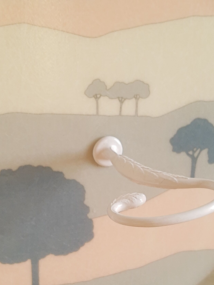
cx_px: 86
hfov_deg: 22.9
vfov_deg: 30.1
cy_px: 181
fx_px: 528
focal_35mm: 64
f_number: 1.8
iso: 88
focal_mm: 3.95
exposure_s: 1/50
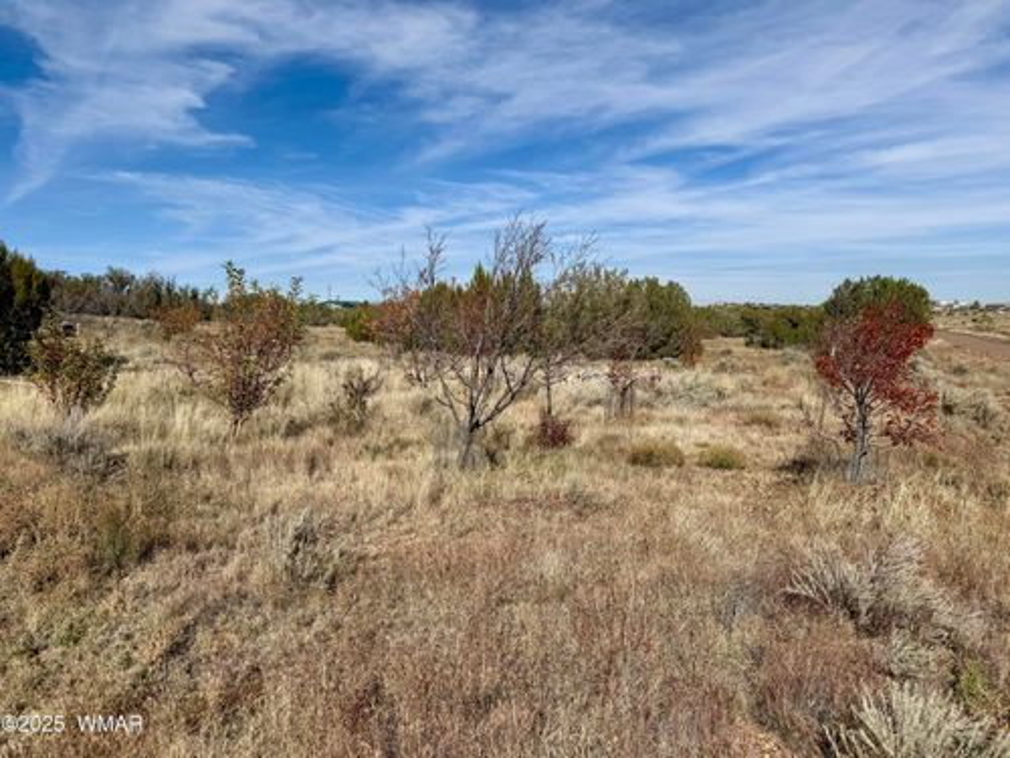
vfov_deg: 56.8
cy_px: 379
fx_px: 700
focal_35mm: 24
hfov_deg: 71.6
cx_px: 505
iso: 80
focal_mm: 6.76
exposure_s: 1/9091
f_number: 1.78
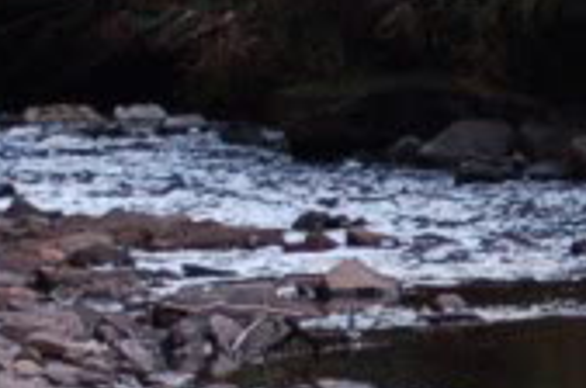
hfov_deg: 3.2
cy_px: 163
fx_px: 10317
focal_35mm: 635
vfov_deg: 2.2
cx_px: 893
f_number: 5
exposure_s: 1/400
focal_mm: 70
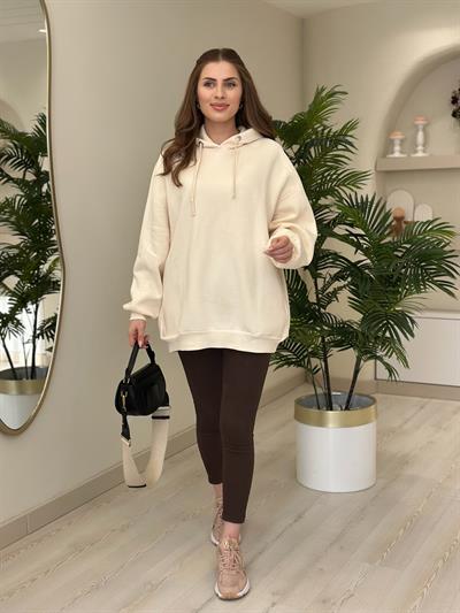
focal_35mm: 48
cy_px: 306
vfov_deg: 39.6
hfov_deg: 30.3
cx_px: 230
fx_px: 850
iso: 80
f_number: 1.78
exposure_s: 1/489
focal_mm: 6.86
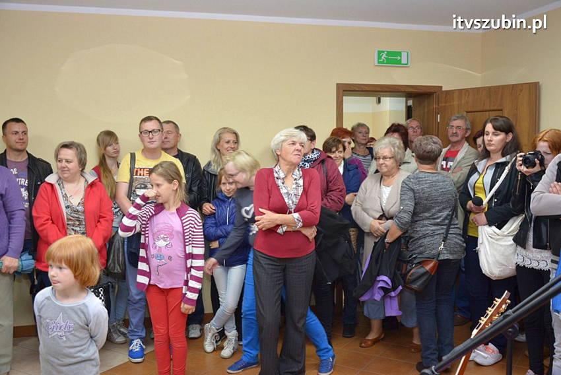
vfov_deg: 36.9
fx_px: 561
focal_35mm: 36
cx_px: 280
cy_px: 188
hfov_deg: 53.1
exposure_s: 1/60
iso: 560
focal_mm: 24
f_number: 4
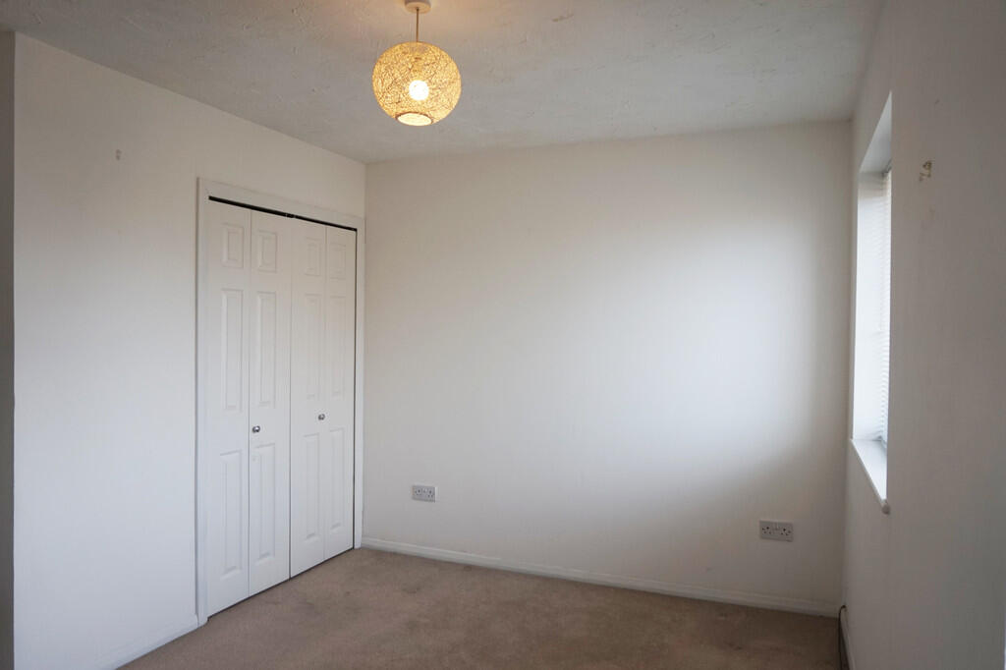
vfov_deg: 53.1
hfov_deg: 73.8
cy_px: 335
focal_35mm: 24
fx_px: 670
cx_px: 503
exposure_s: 1/160
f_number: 4
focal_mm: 16
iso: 160
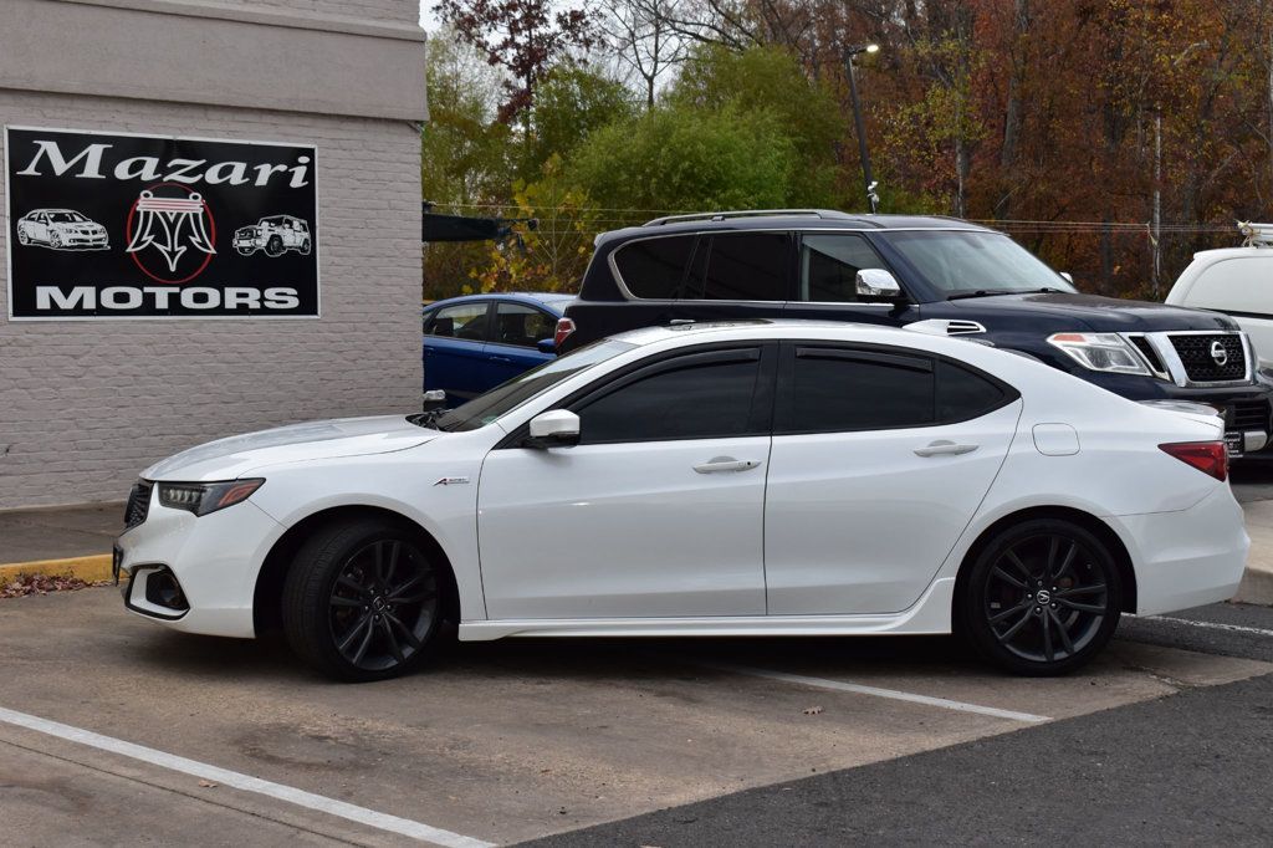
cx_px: 636
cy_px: 424
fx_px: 2121
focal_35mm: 60
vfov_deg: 22.6
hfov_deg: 33.4
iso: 400
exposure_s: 1/60
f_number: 8
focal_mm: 40
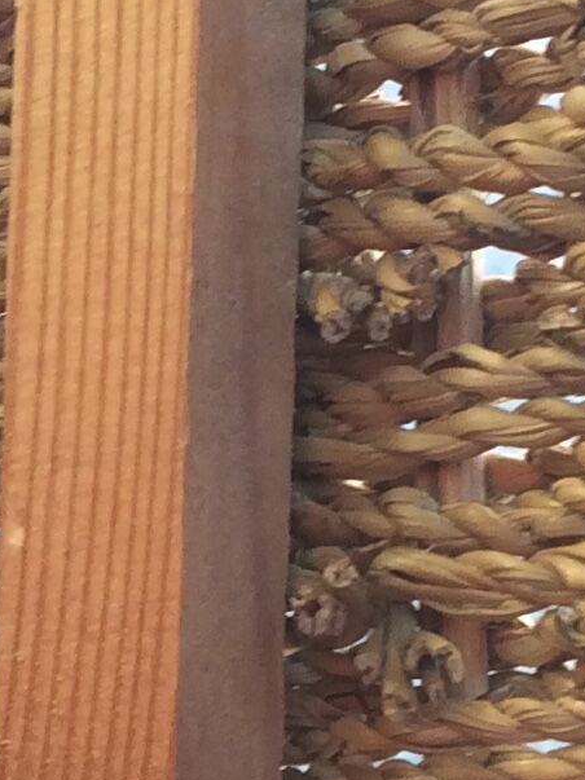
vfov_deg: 12.4
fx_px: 3539
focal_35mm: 157
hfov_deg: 9.3
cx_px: -204
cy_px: 837
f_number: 2.2
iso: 32
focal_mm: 4.15
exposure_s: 1/103
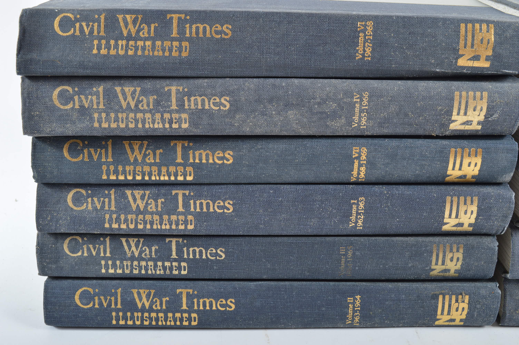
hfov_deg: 46.4
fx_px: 605
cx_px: 260
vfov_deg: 31.8
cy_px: 172
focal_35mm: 42
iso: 100
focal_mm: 28
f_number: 11
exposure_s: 1/160
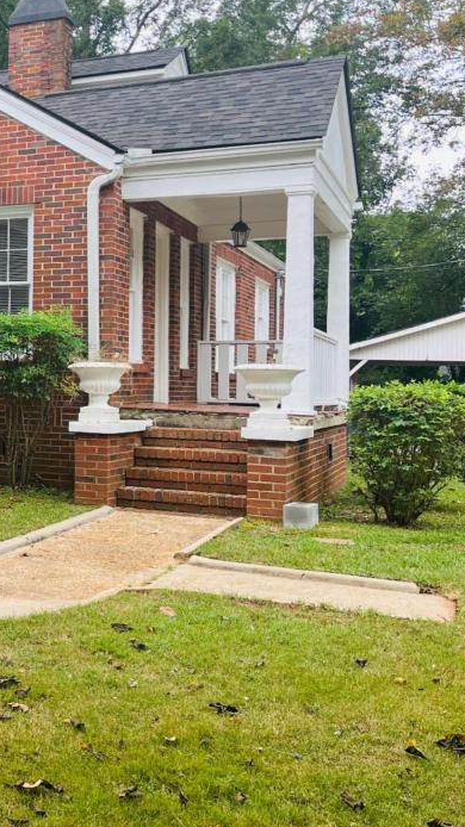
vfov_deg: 41.9
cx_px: -194
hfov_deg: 21.3
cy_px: 332
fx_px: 1075
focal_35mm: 49
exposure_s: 1/394
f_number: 1.6
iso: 50
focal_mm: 5.1
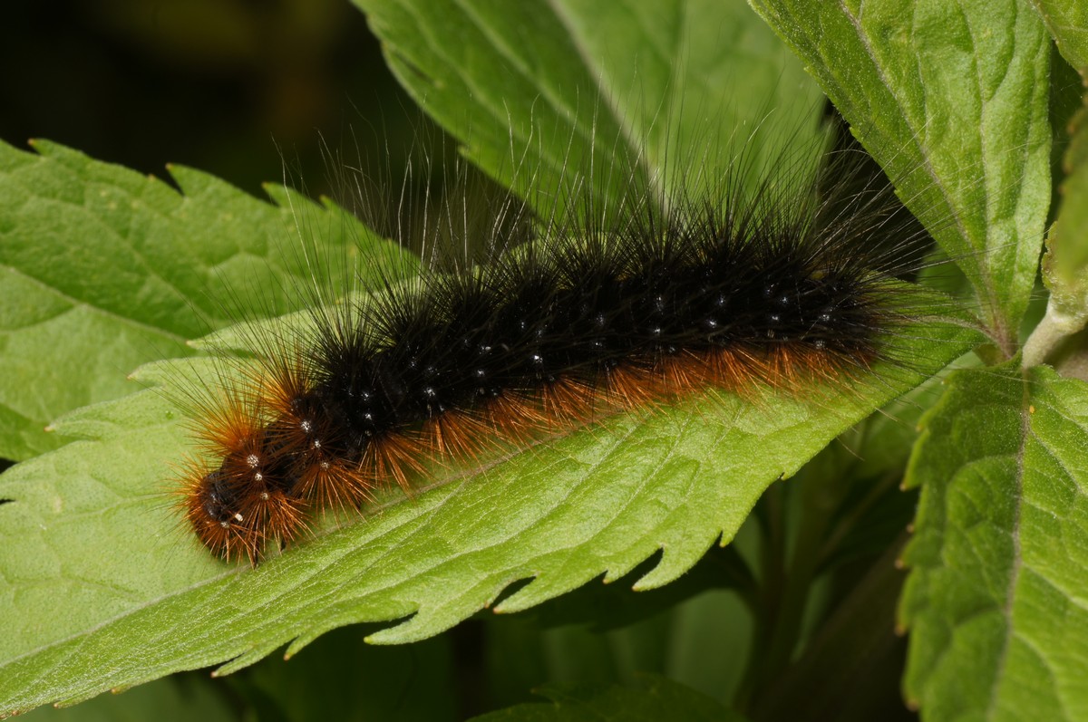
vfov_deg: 10.1
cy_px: 361
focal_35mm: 135
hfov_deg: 15.2
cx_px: 544
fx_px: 4075
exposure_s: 1/160
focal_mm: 90
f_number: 16
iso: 100
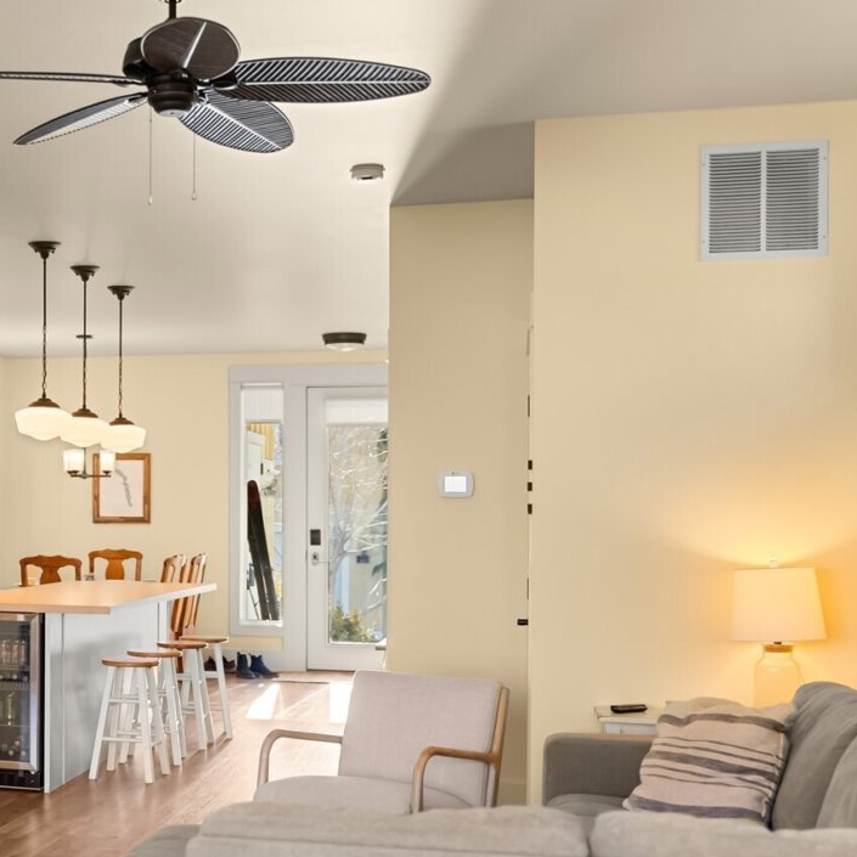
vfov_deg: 31.3
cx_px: 41
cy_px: 508
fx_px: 1527
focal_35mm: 55
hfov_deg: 29.7
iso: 400
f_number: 2.8
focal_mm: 32.3
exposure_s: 1/80
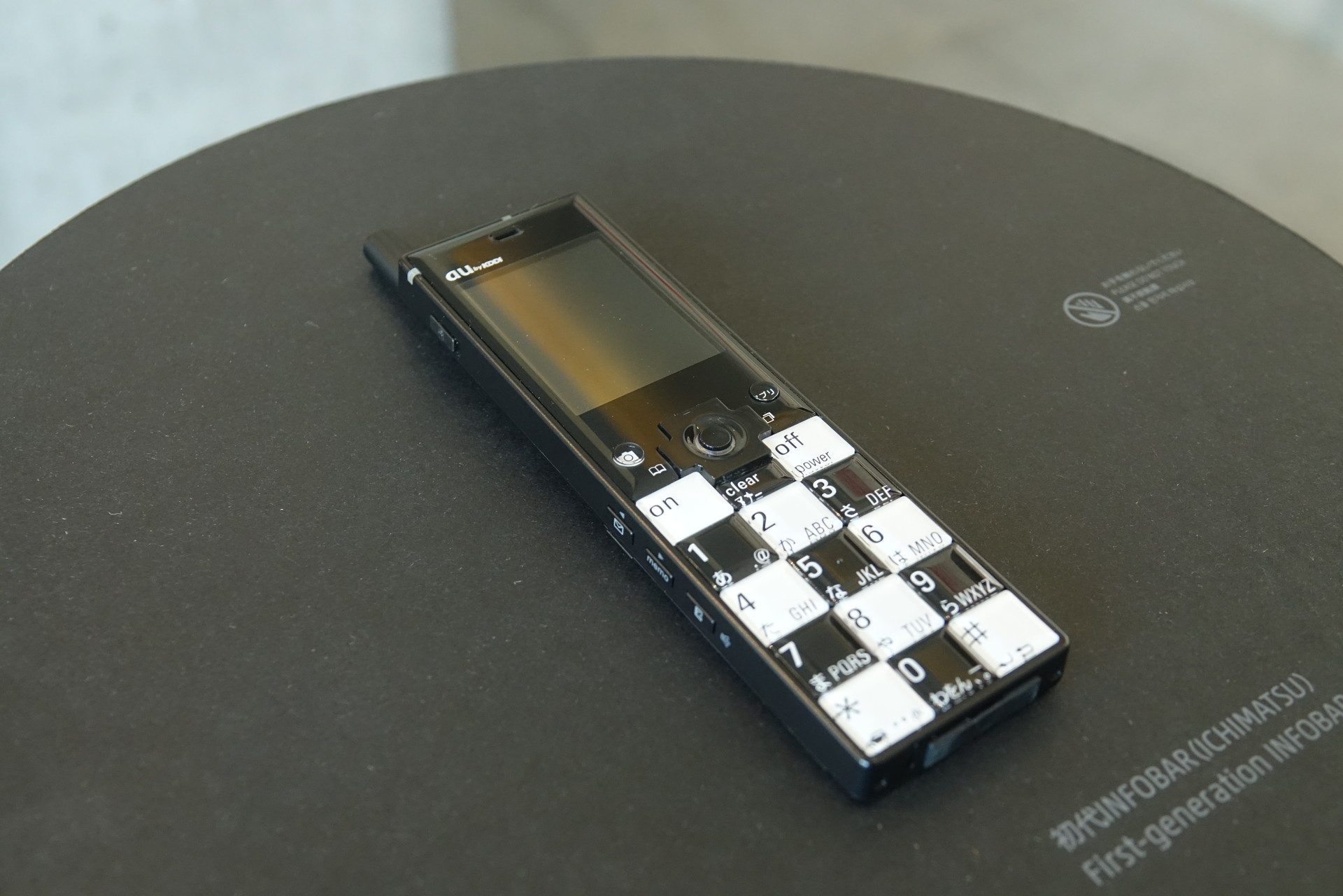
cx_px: 672
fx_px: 1604
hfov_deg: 45.4
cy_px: 448
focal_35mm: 43
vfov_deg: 31.2
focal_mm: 15.73
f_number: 3.2
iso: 1000
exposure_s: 1/50
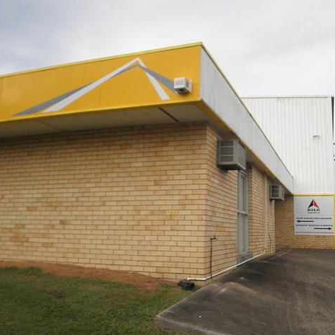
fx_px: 339
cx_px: 219
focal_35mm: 31
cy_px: 168
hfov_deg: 51.7
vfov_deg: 52.5
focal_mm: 4.7
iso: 64
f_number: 7.9
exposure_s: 1/160
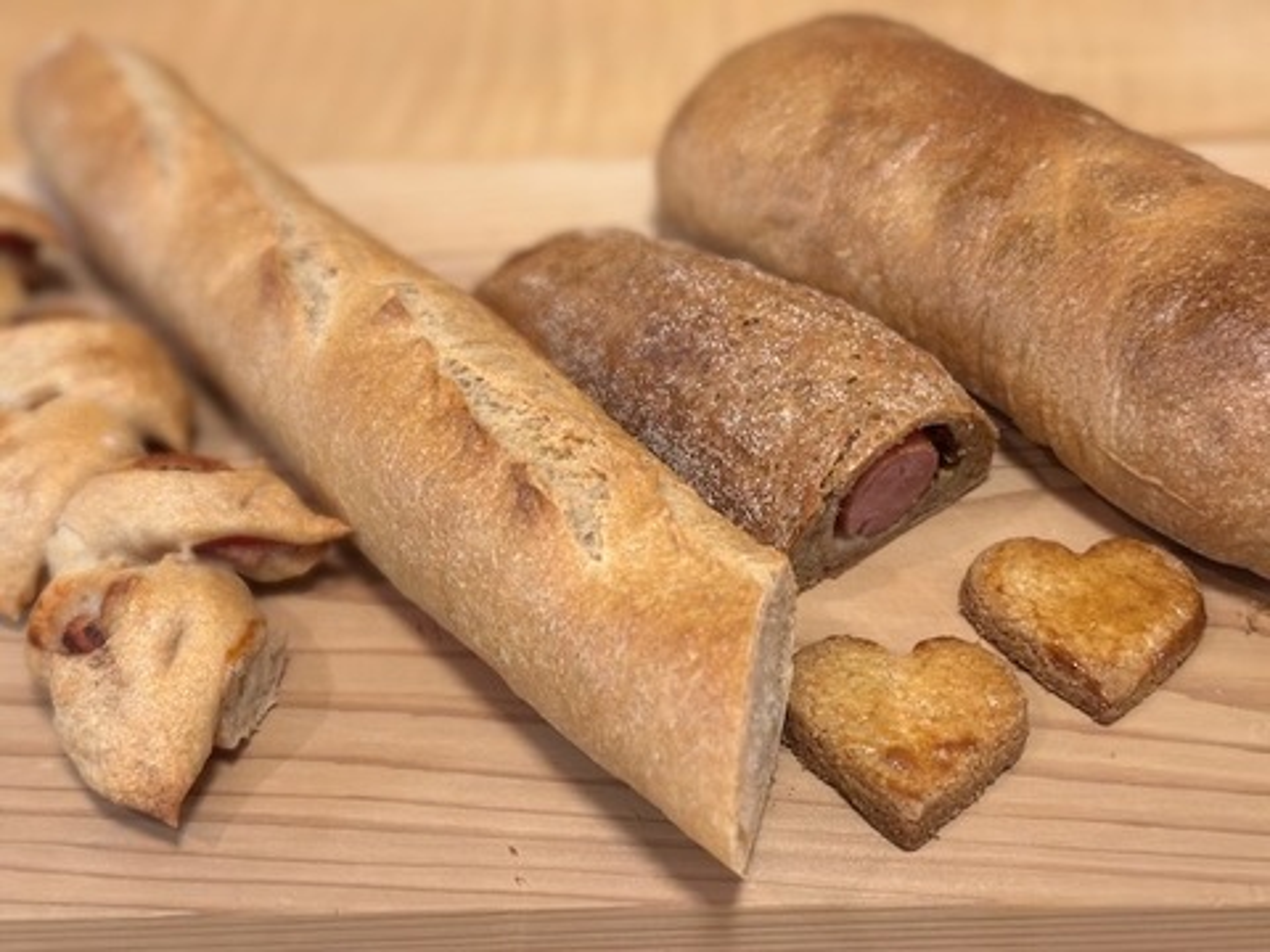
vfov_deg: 30.3
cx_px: 635
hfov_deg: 39.7
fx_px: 1761
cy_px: 476
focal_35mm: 48
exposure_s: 1/50
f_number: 1.78
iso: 320
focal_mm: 6.86
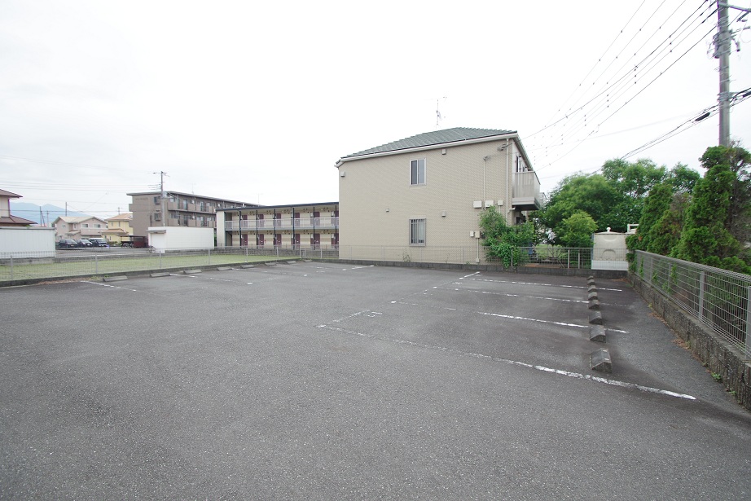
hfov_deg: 100.4
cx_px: 376
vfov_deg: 77.3
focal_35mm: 15
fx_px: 313
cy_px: 250
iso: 200
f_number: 7.1
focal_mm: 10
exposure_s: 1/200
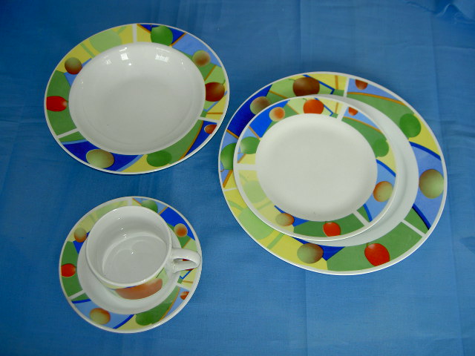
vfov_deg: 36.8
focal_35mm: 39
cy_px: 178
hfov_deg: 47.9
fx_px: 535
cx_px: 238
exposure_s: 1/80
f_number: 2.8
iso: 100
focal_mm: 8
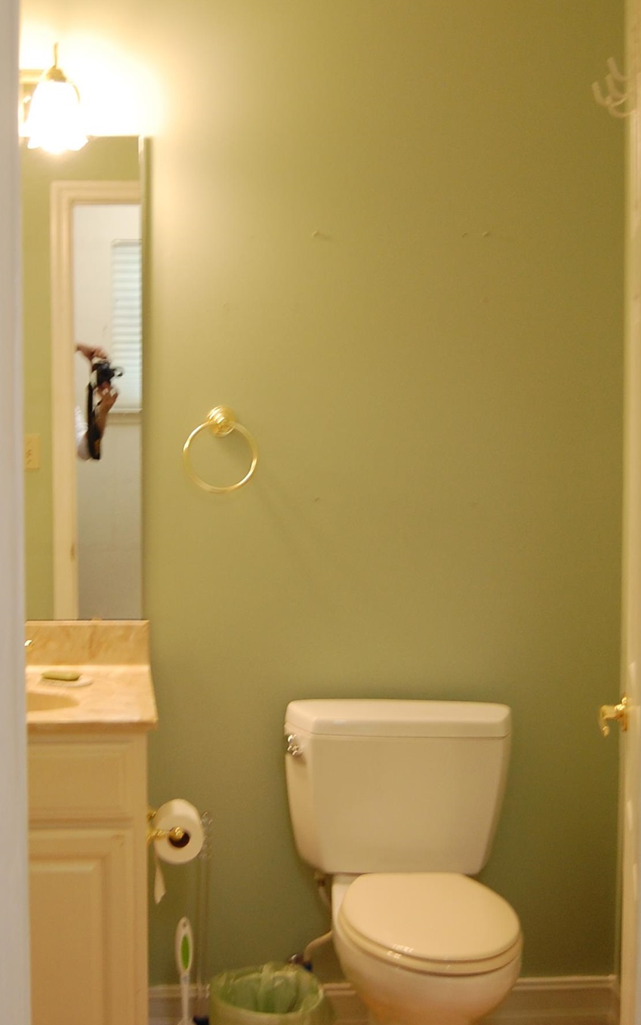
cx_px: 198
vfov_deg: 35.6
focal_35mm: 57
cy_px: 432
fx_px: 1593
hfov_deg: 22.6
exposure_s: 1/30
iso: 500
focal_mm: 22
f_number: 3.8
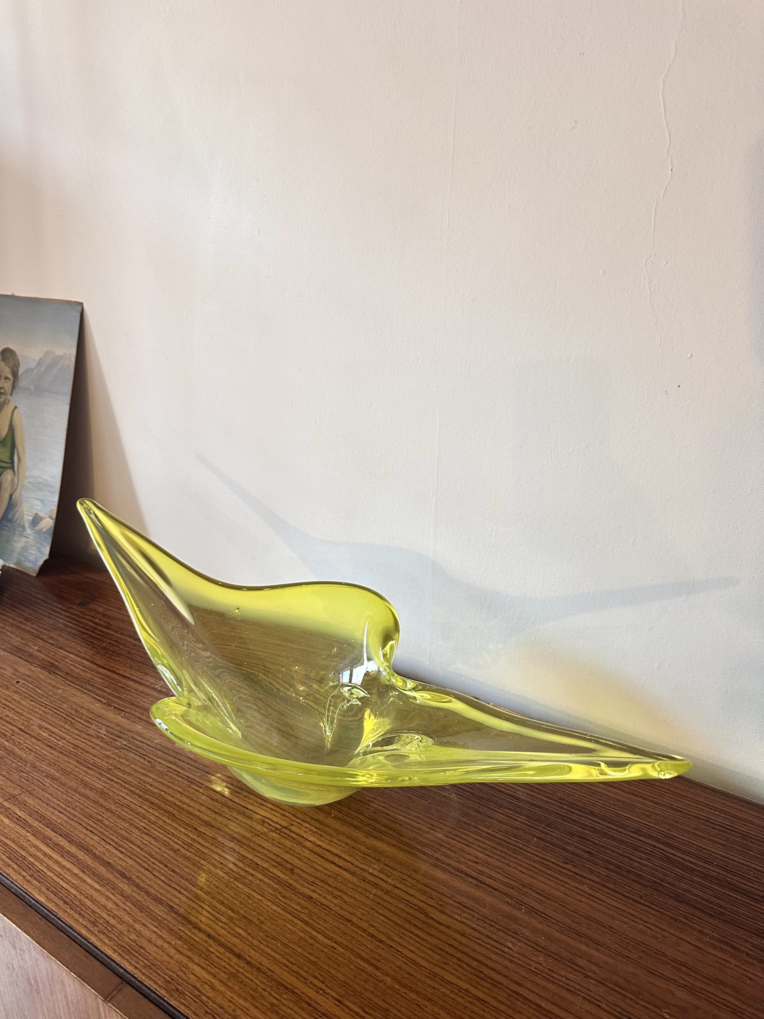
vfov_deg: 71.6
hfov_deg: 56.8
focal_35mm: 24
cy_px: 510
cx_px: 382
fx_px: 706
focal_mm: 6.86
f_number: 1.78
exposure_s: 1/62
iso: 250
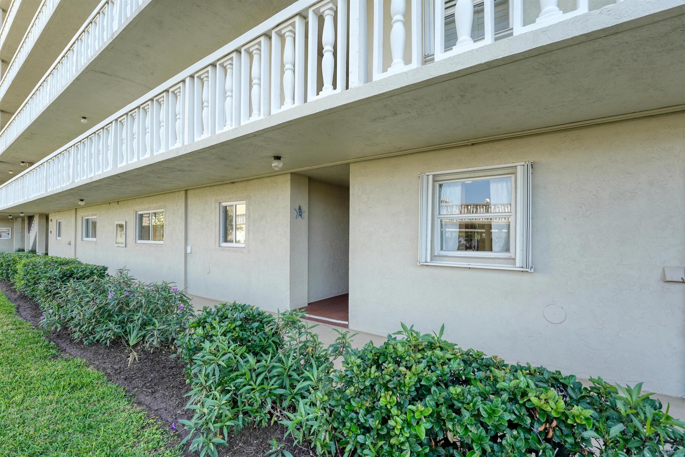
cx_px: 342
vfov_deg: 73.4
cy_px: 228
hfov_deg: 96.4
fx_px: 306
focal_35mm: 16
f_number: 8
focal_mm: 16.1
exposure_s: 1/40
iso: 320
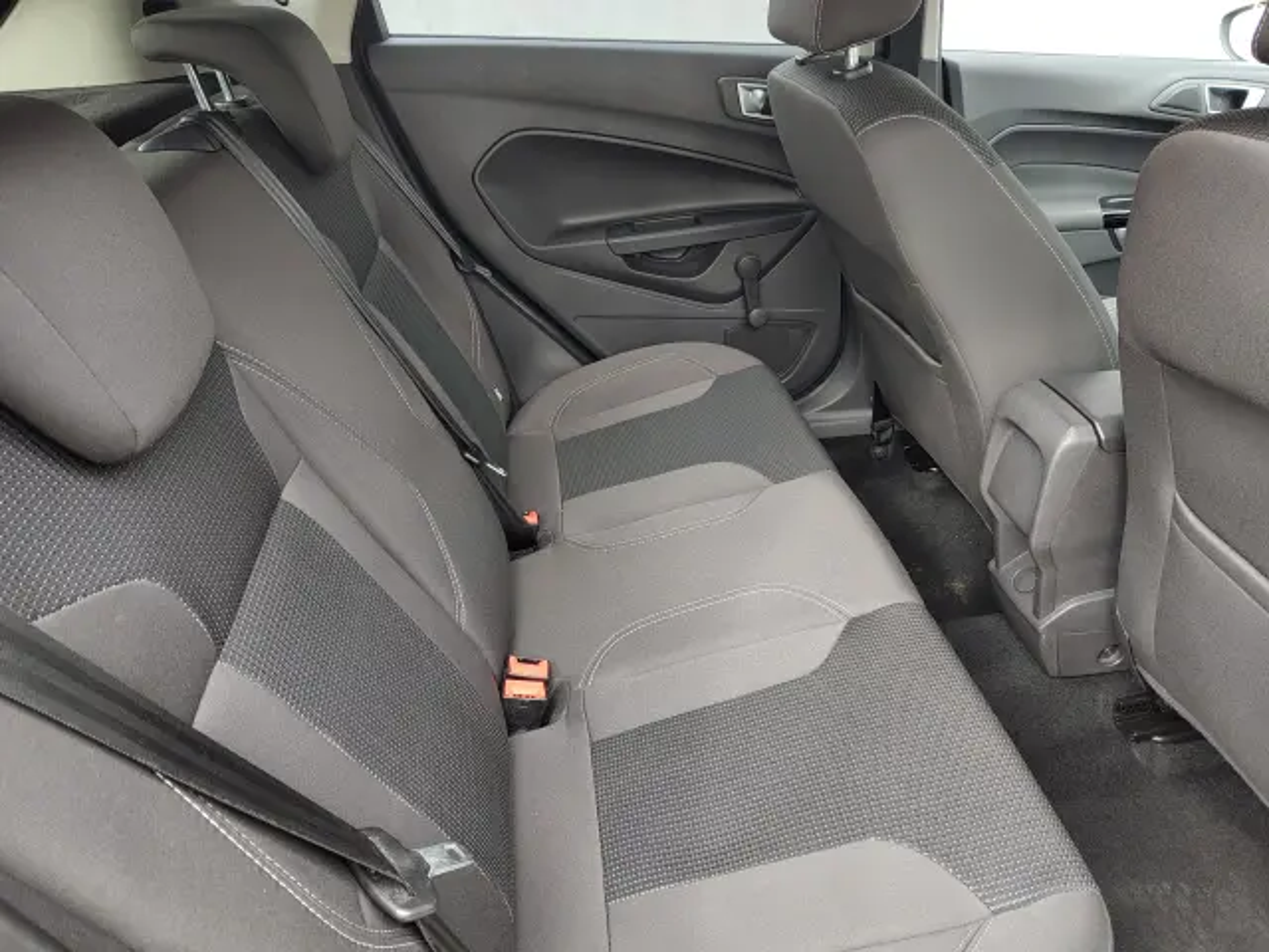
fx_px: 843
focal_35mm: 23
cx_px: 634
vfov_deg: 58.9
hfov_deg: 73.9
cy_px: 476
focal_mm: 5.56
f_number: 1.8
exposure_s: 1/50
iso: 139
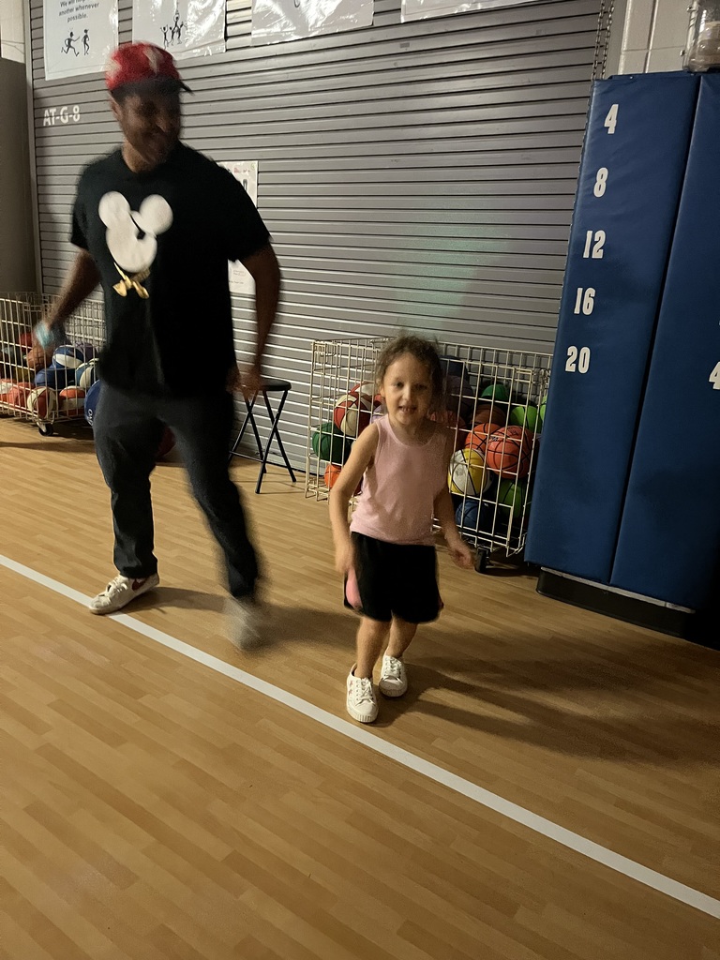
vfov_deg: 67.3
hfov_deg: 53.1
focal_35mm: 26
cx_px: 360
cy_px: 480
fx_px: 721
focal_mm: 5.1
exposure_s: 1/24
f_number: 1.6
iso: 800
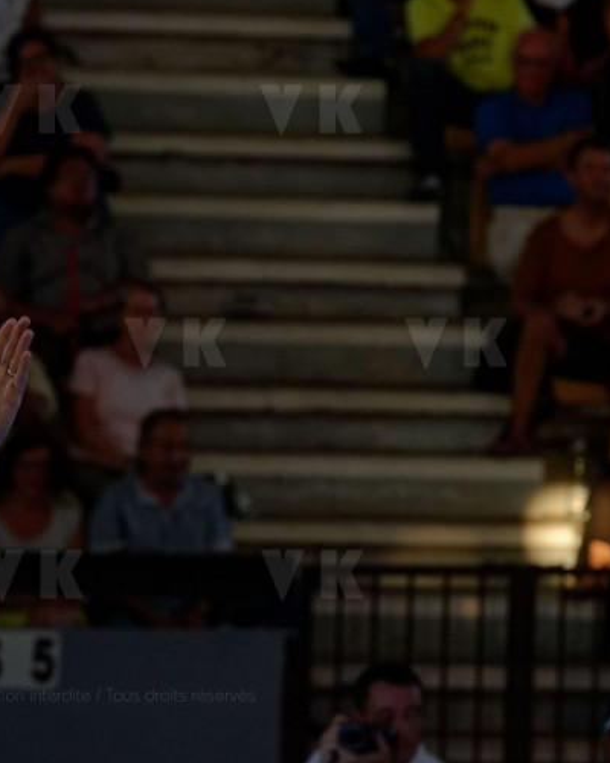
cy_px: 389
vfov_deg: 5.1
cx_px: 30
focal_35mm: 382
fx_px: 8621
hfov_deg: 4.0
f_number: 5.6
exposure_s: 1/100
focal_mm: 170
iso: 800
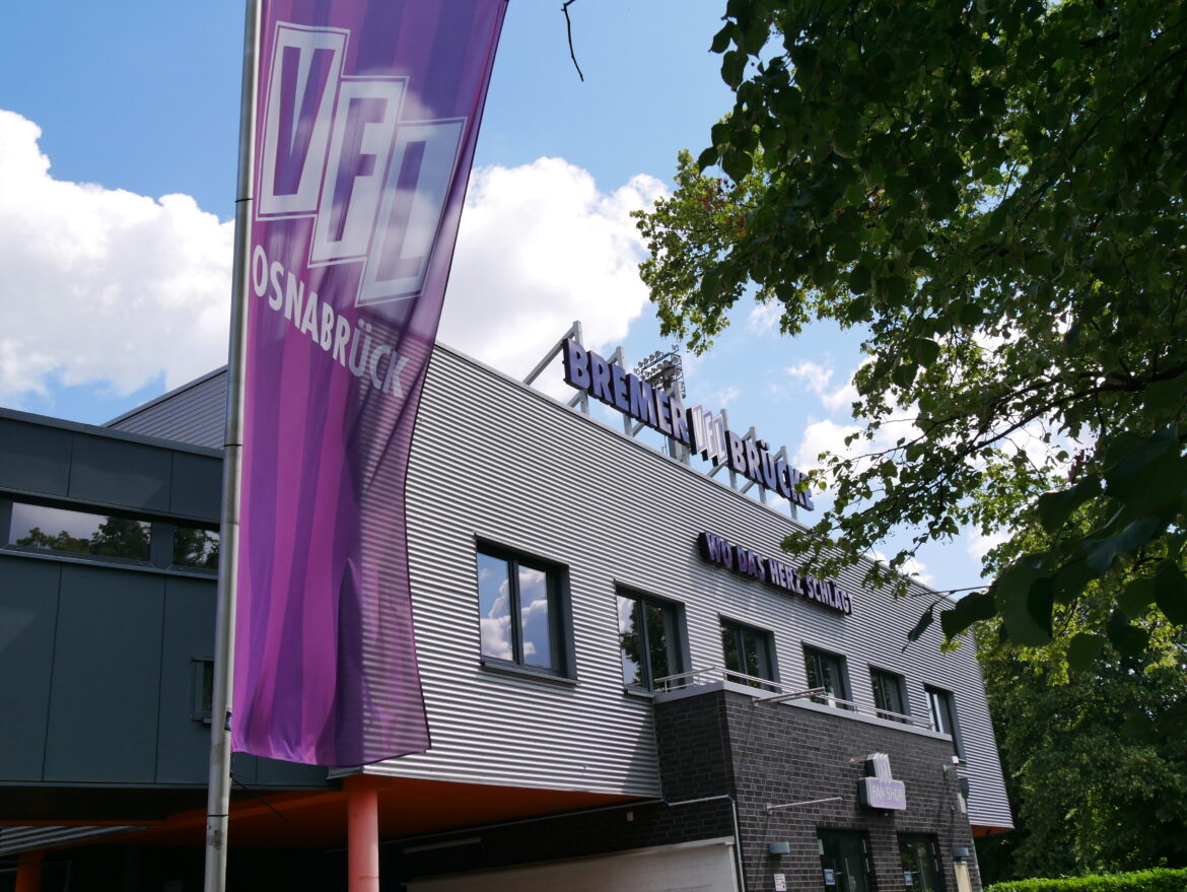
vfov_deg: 37.8
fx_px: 1304
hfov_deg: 48.9
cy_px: 446
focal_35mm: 38
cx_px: 594
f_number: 8
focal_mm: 19
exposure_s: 1/400
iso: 200
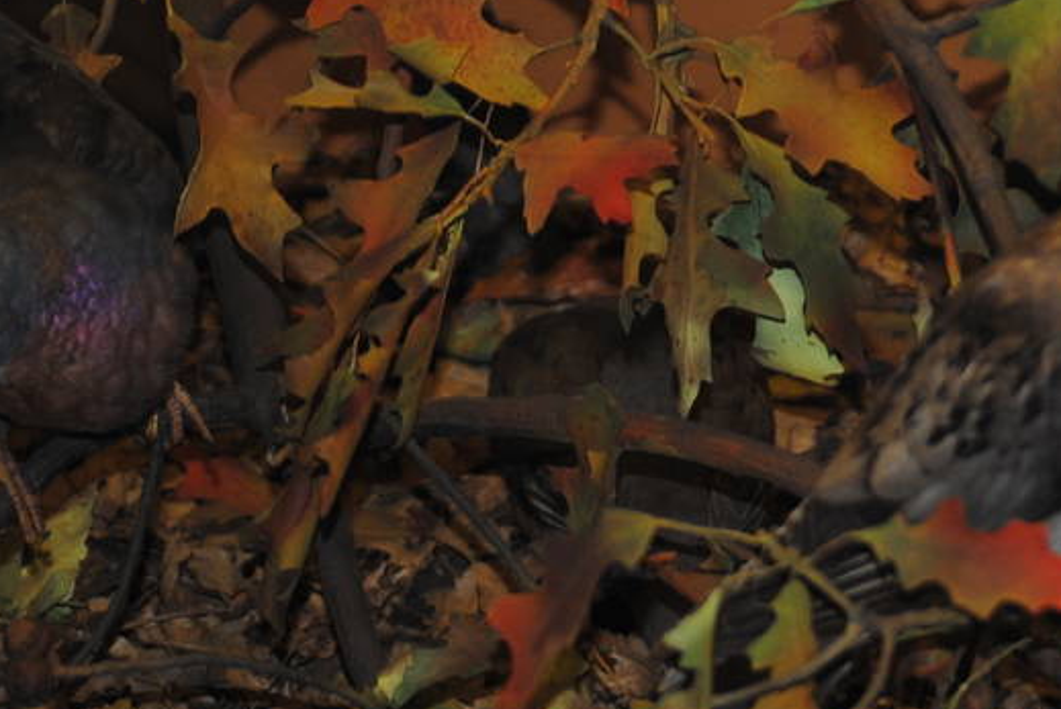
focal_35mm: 255
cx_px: 1384
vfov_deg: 5.4
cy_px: -46
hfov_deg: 8.0
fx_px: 7508
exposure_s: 1/60
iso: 200
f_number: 4
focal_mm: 55
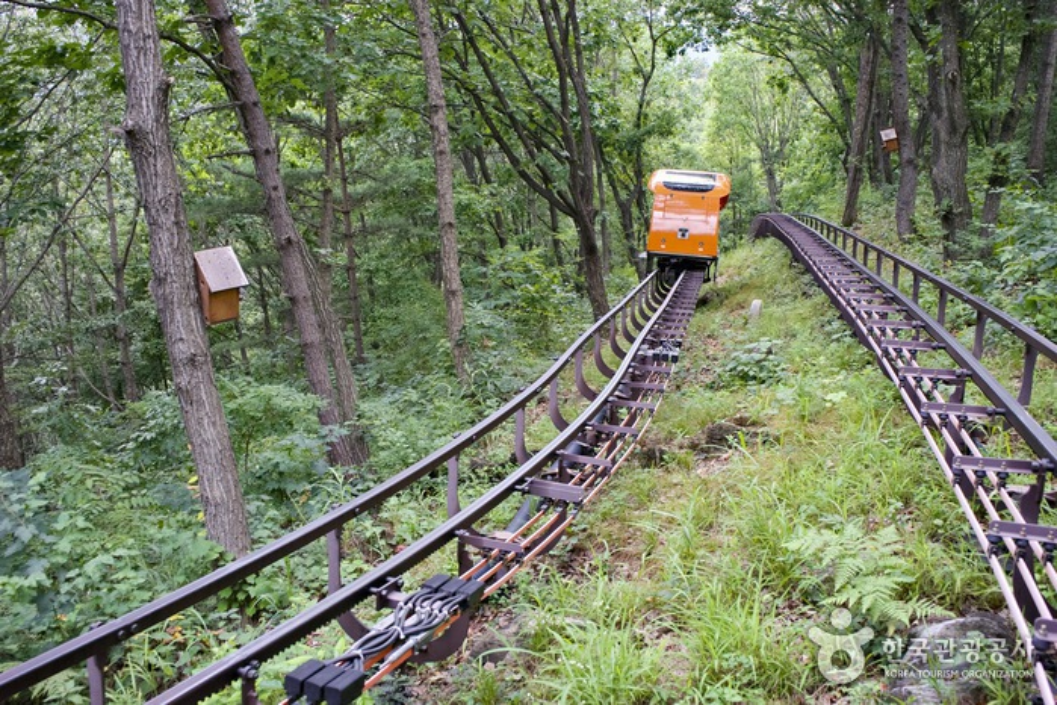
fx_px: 1086
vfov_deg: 35.9
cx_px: 528
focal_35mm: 37
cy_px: 352
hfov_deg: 51.9
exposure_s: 1/200
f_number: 6.3
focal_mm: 37
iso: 1250
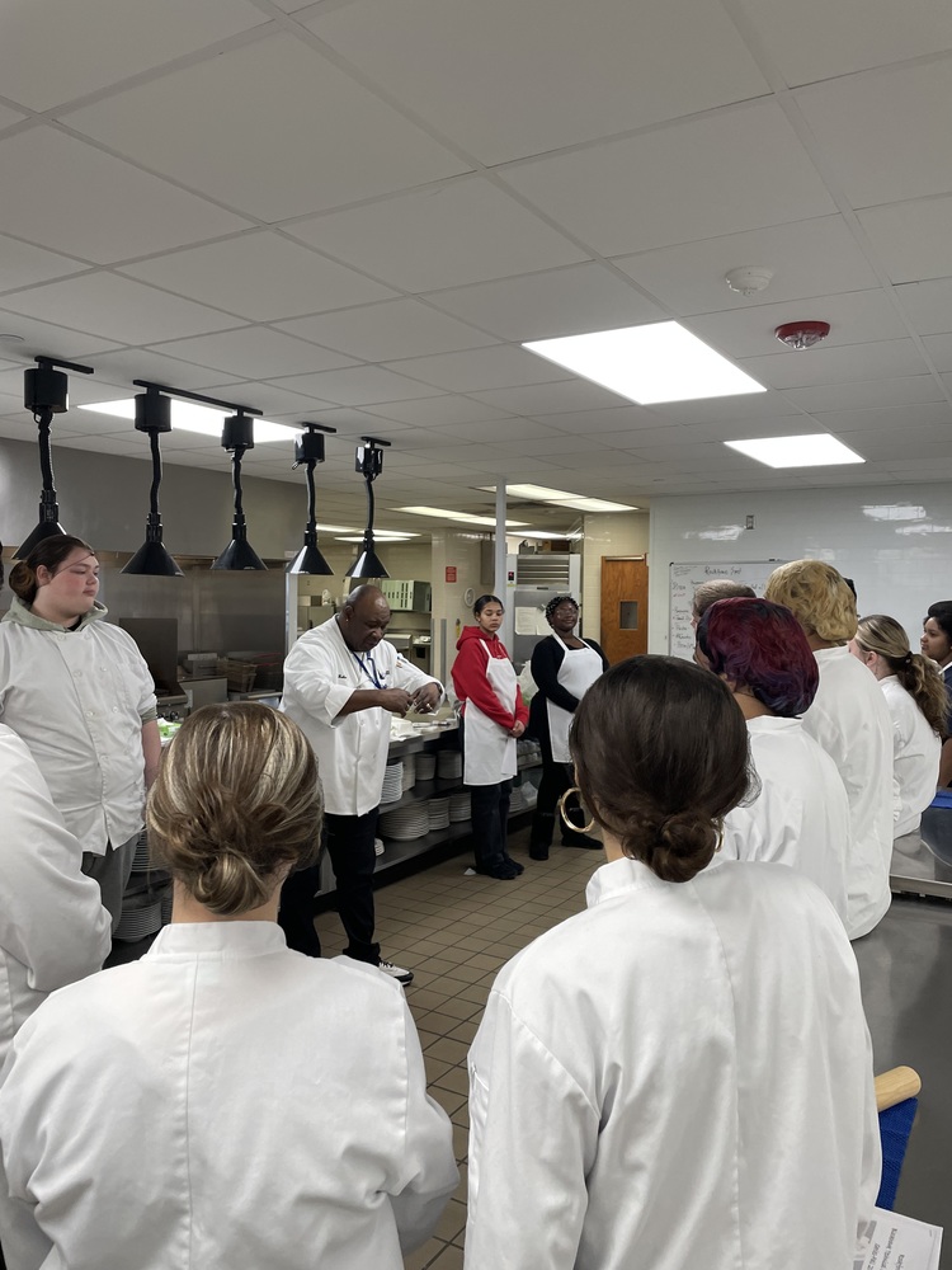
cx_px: 476
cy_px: 635
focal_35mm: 26
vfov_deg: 67.3
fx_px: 953
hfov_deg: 53.1
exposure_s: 1/120
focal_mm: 4.2
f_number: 1.6
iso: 125
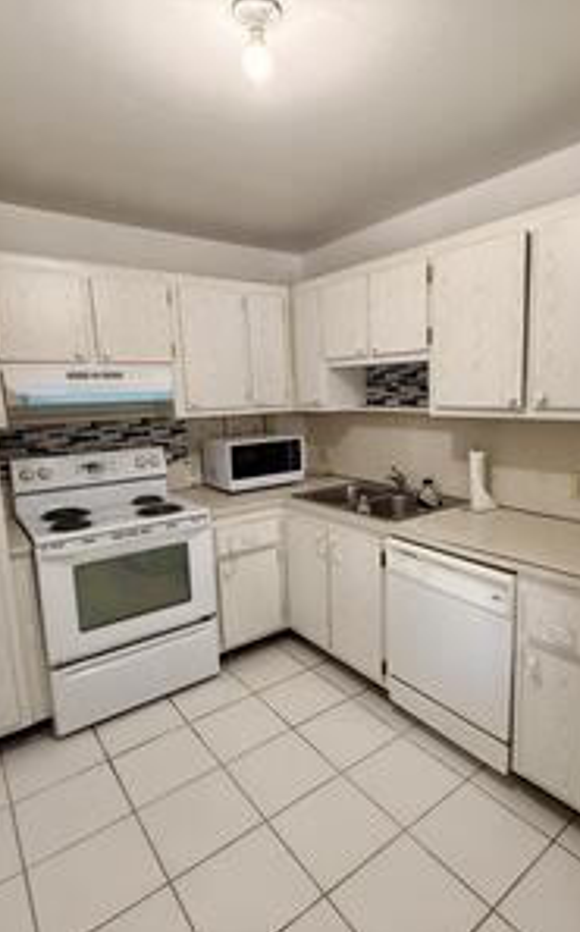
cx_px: 342
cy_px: 468
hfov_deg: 59.1
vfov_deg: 85.1
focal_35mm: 20
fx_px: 507
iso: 200
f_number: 2.2
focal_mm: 2.22
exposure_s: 1/120
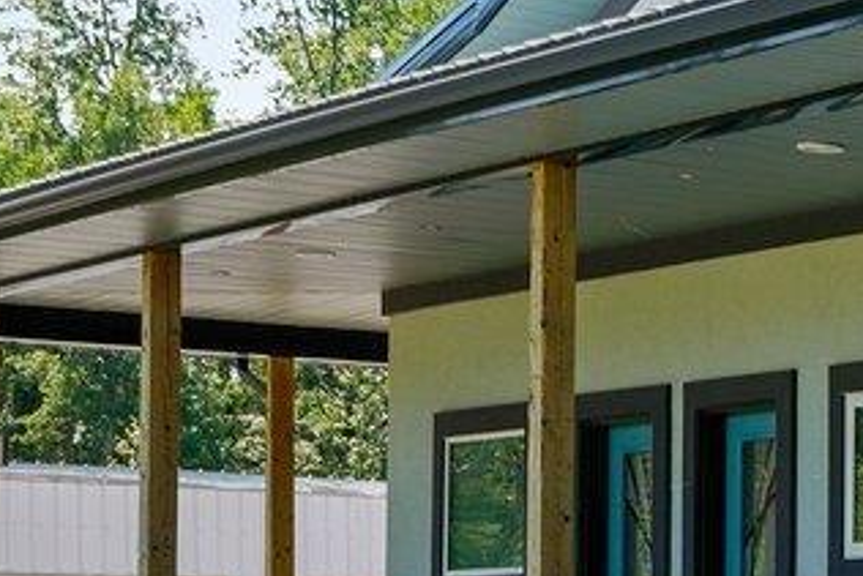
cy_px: 592
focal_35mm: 136
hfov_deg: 11.6
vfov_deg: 10.0
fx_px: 3262
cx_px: 2229
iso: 100
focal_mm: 21
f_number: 8
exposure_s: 1/30
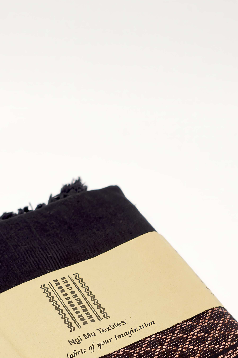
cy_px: 293
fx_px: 1101
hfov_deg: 12.3
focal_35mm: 111
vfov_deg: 18.2
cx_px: 123
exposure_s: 1/400
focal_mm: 50
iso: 500
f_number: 4
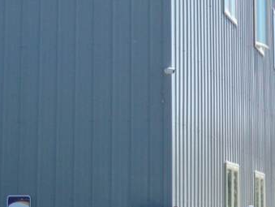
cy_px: -15
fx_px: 1050
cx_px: 43
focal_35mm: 132
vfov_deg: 11.1
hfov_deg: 14.8
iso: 64
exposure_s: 1/500
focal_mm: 6.3
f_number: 3.1
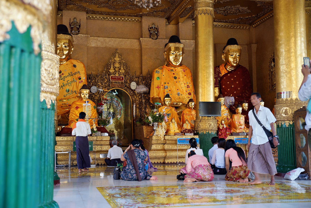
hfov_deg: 43.6
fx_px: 389
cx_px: 156
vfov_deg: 29.9
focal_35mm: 45
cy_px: 104
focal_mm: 45
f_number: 4
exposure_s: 1/60
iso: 160
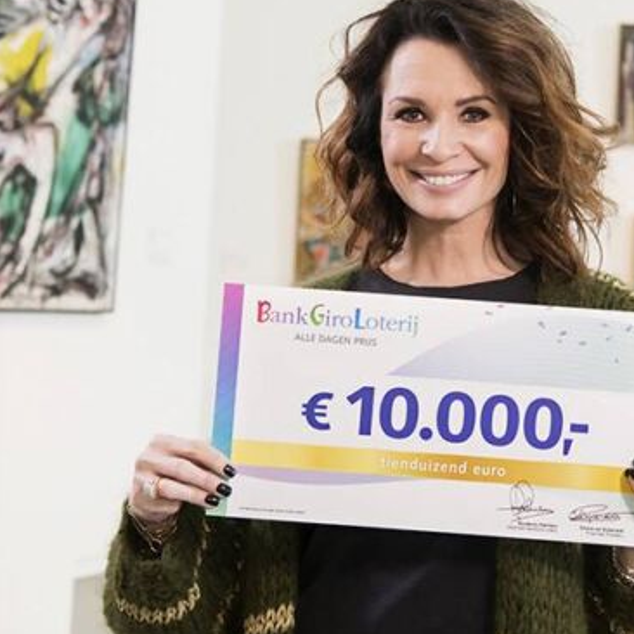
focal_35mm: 94
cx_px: 422
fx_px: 1948
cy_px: 270
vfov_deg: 18.5
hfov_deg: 18.4
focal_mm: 48
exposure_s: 1/125
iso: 1600
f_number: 4
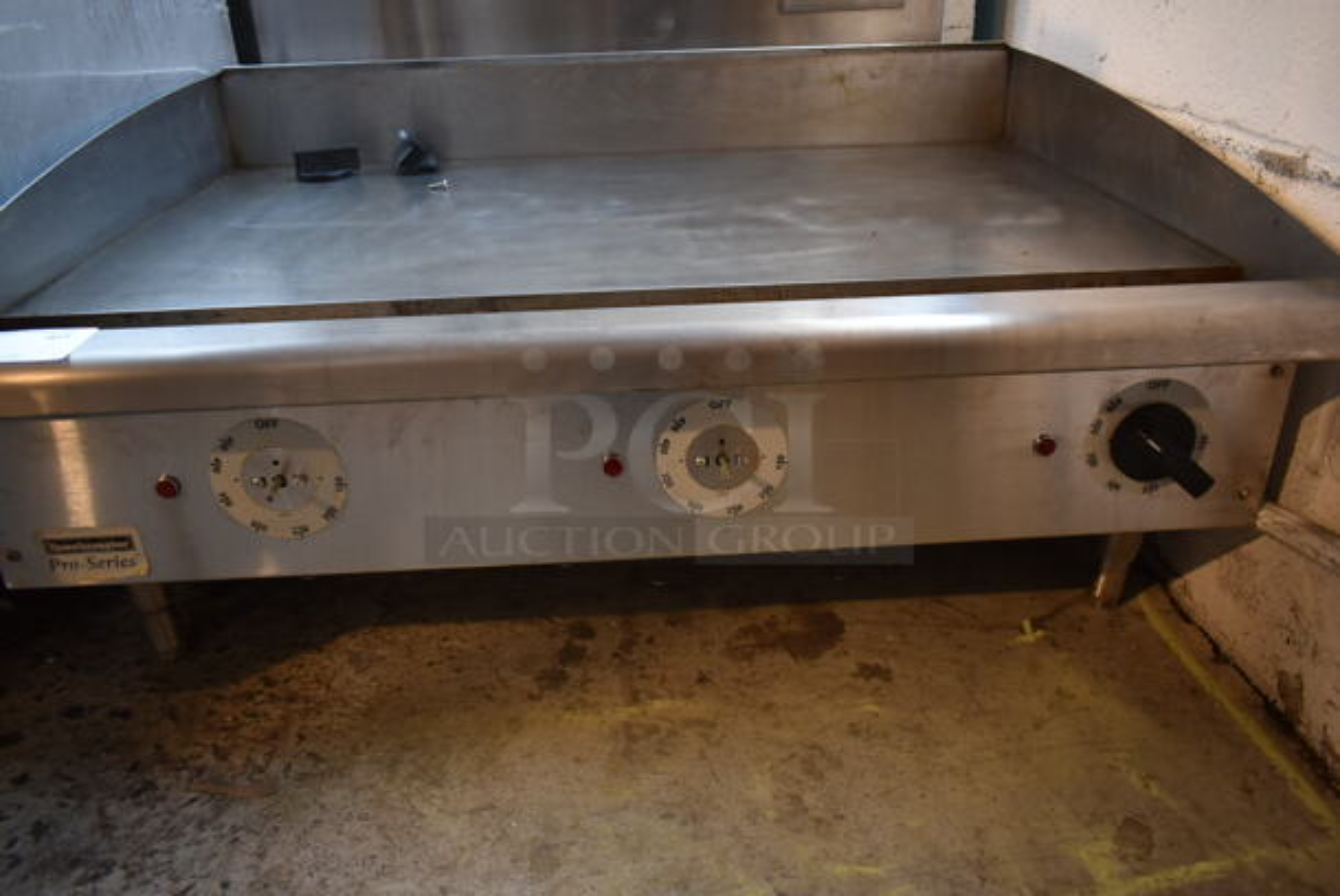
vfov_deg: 48.0
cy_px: 448
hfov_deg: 67.3
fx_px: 1006
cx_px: 670
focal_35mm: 27
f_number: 3.5
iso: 640
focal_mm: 18
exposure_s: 1/30
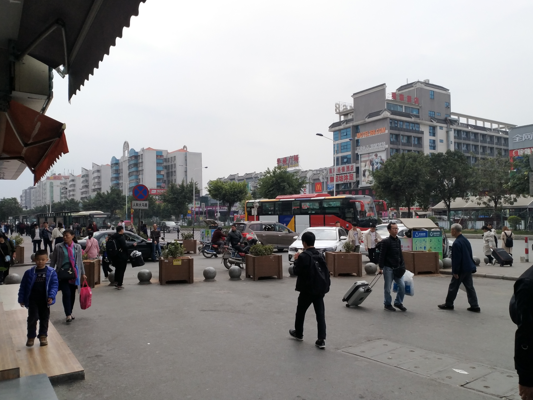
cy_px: 204
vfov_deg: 46.8
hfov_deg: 59.9
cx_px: 280
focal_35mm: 30
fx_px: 462
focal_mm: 4.73
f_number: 2.2
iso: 200
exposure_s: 1/1029
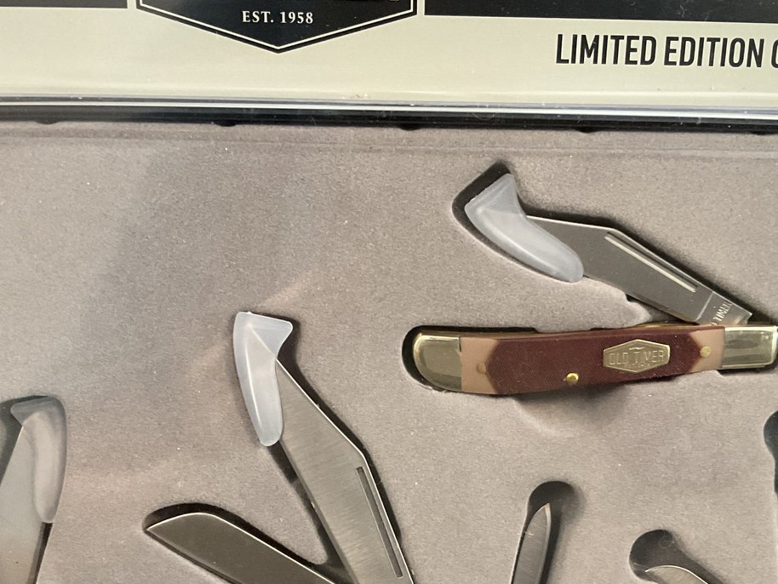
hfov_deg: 39.6
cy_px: 479
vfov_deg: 29.5
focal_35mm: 48
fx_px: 1079
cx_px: 412
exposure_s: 1/40
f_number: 1.8
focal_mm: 3
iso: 320
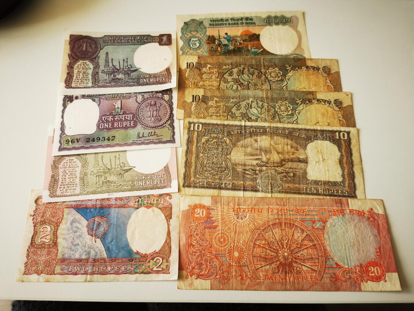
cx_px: 207
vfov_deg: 51.4
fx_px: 323
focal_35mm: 27
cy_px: 156
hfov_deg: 65.3
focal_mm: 5.56
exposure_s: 1/108
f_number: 1.6
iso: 50
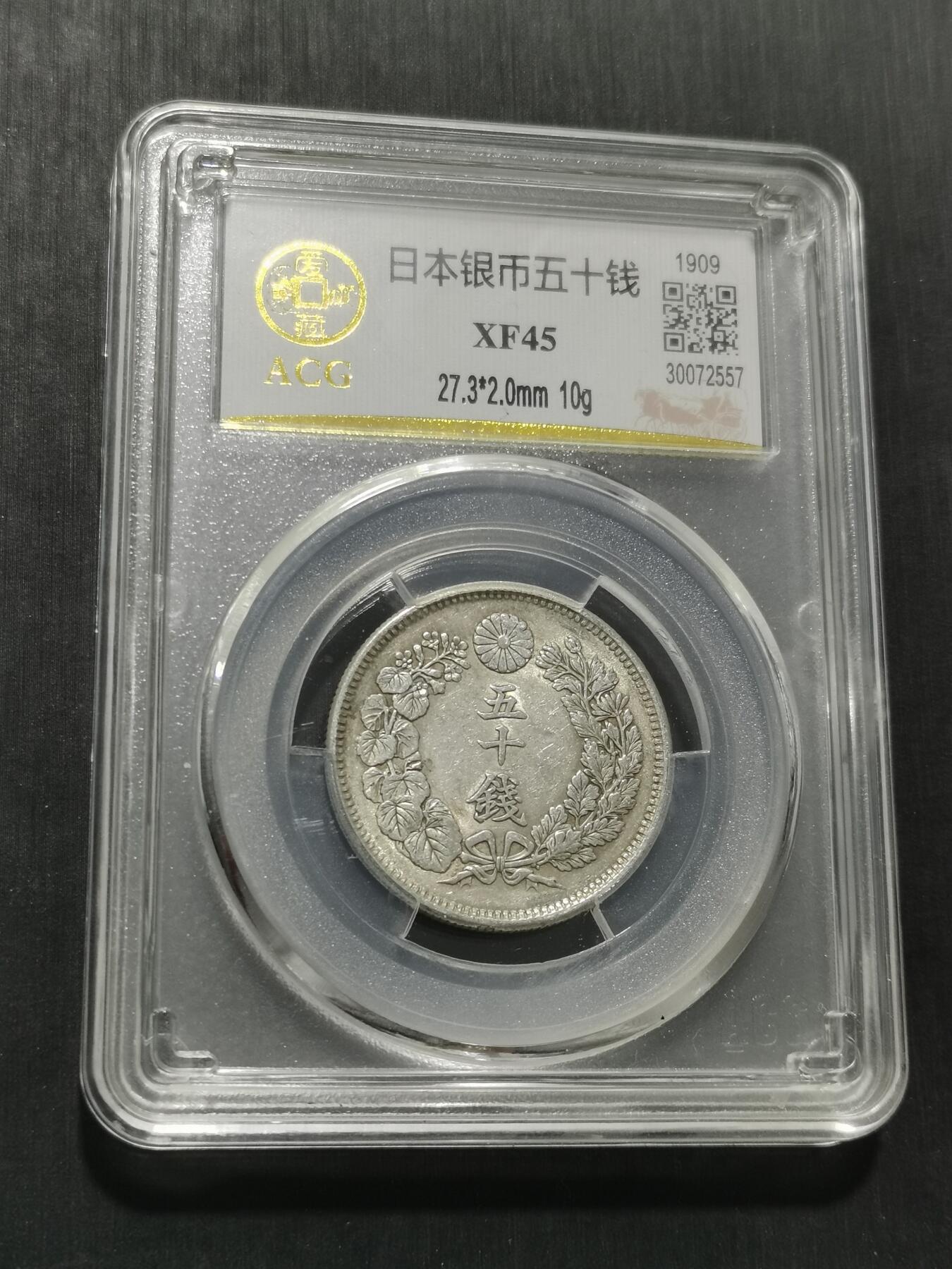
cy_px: 634
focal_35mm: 56
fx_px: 2053
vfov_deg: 34.3
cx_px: 476
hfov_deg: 26.1
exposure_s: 1/100
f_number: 1.8
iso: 80
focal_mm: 5.58
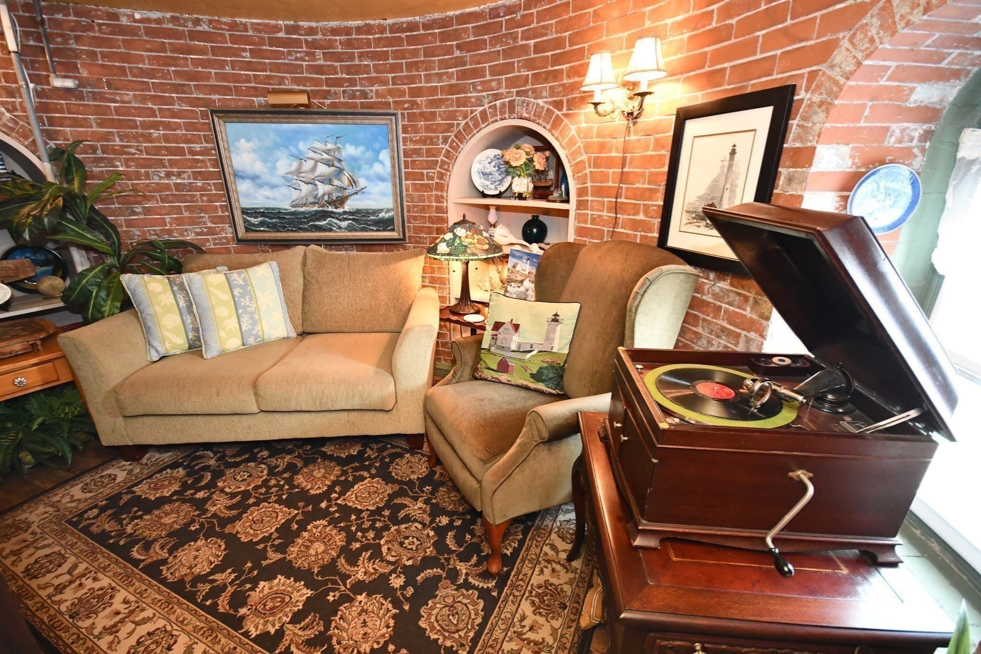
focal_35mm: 15
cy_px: 327
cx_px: 490
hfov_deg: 100.4
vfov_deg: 77.3
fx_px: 409
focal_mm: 10
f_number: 4
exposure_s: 1/60
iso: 4000
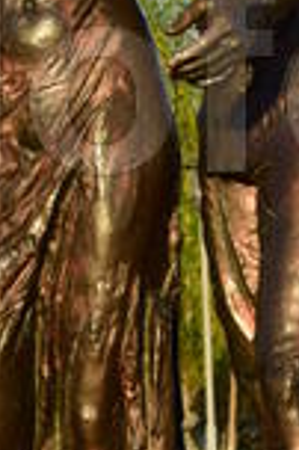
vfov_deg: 5.1
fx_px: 5007
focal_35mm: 401
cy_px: 101
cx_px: 164
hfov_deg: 3.4
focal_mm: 70
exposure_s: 1/100
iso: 100
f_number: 10
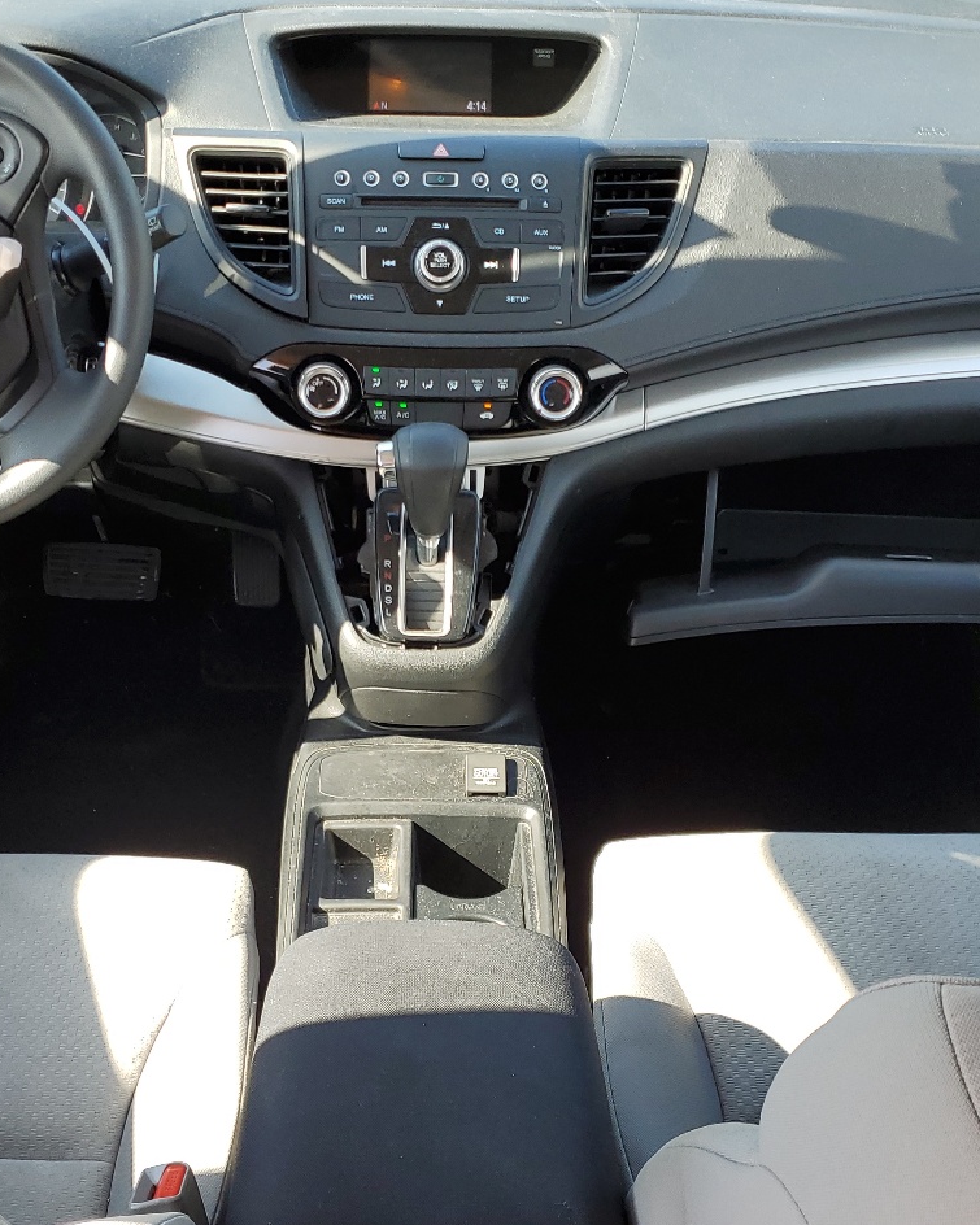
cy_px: 734
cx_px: 443
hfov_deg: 34.9
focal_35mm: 43
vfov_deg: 42.7
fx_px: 1559
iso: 50
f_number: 1.5
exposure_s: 1/286
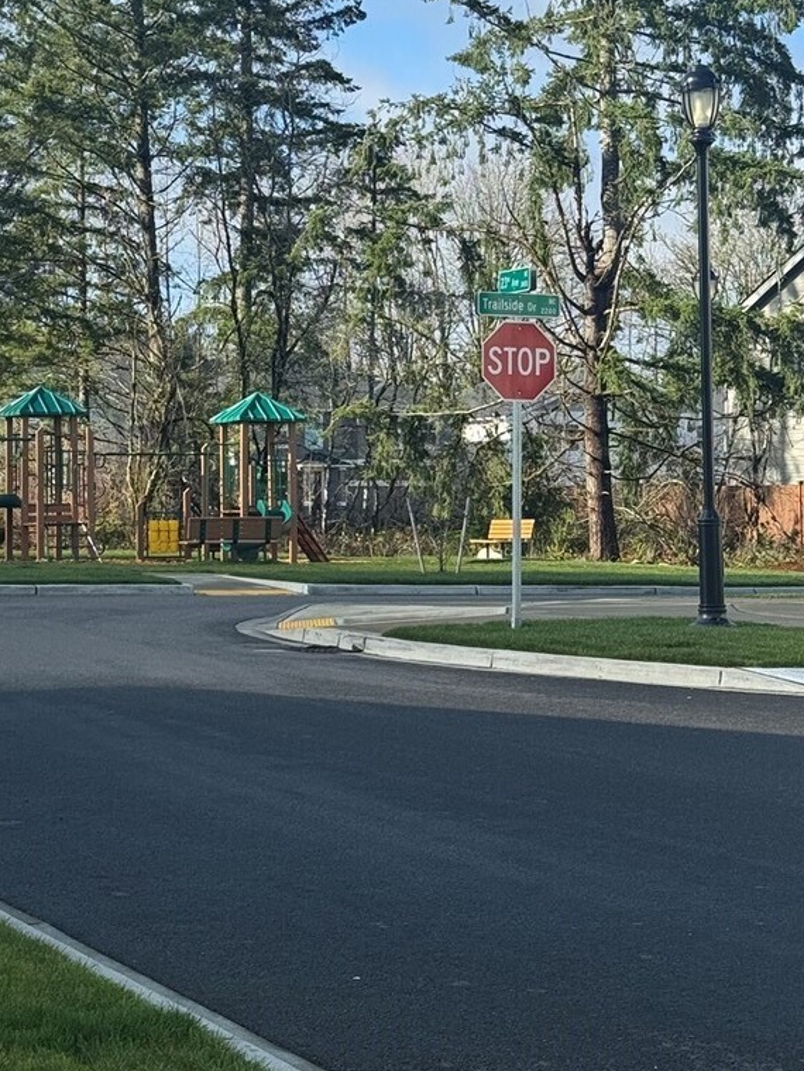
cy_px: 344
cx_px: 79
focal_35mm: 91
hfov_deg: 16.0
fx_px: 2818
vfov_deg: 21.4
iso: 64
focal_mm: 6.76
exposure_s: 1/2513
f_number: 1.78
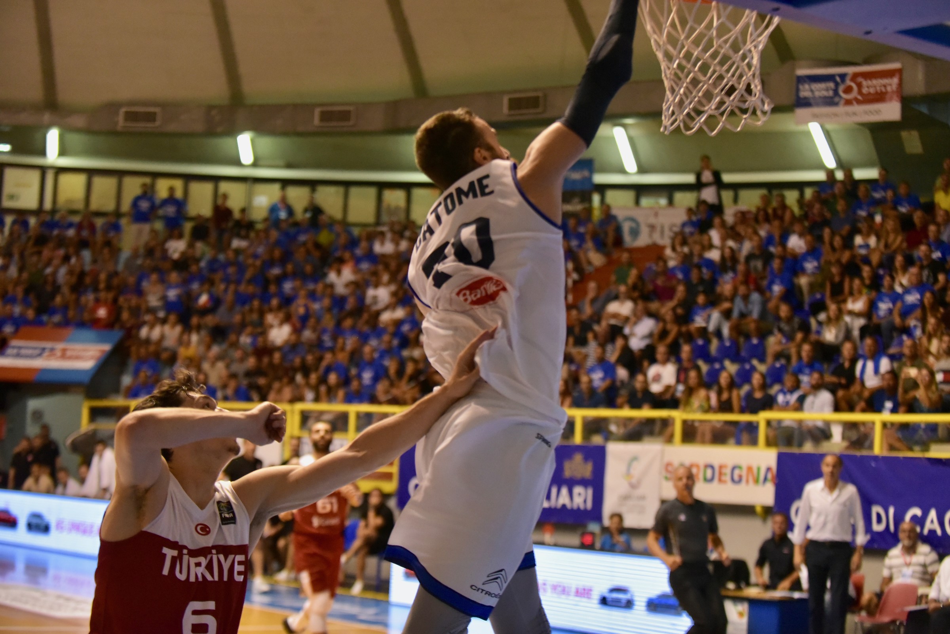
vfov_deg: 19.5
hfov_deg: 28.8
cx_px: 475
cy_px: 317
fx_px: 1848
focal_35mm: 70
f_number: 2.8
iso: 5600
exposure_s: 1/1000
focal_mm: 70
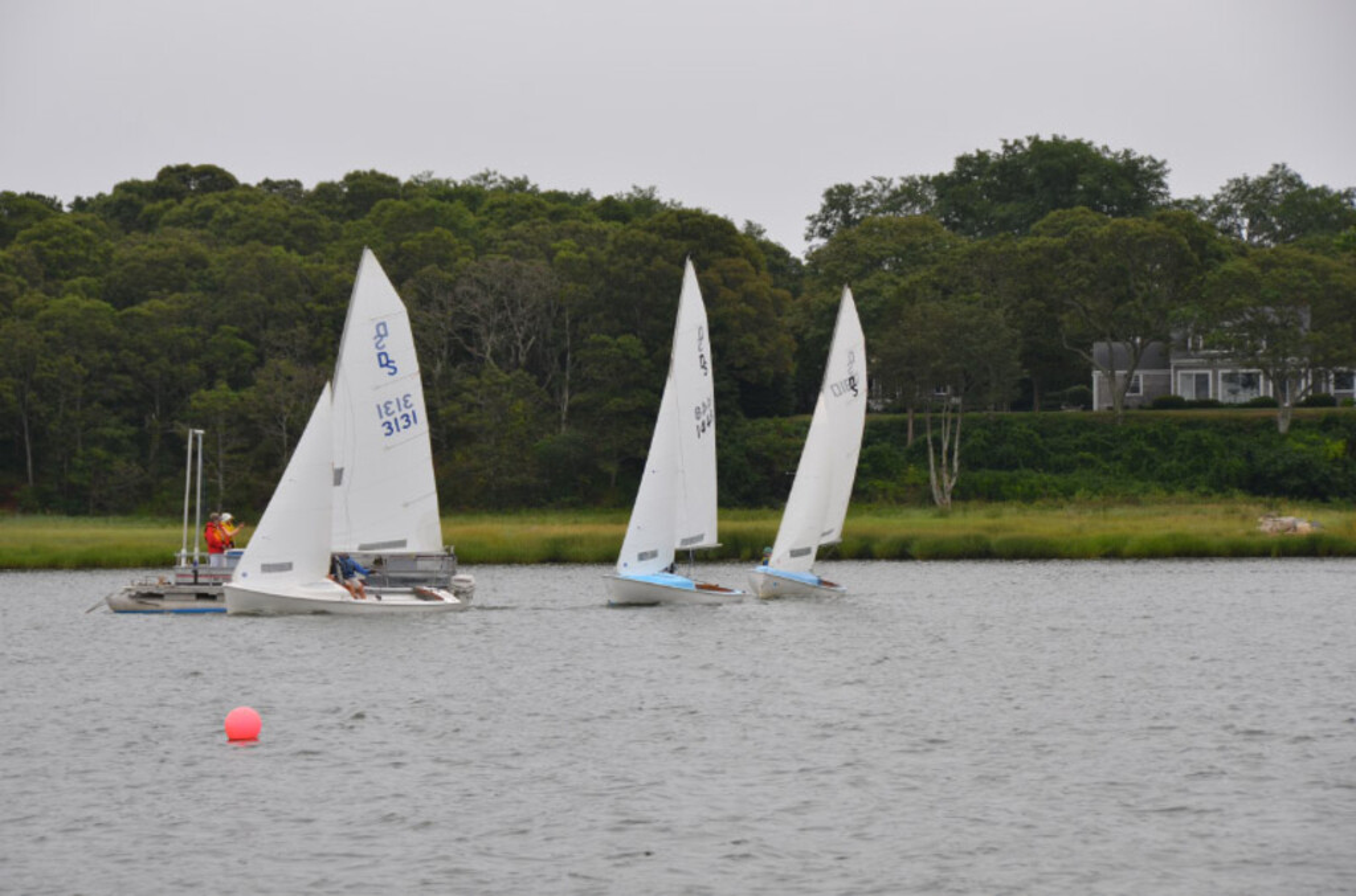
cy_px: 448
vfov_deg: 9.6
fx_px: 5353
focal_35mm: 142
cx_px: 678
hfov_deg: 14.4
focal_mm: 95
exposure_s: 1/250
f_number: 8
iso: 100
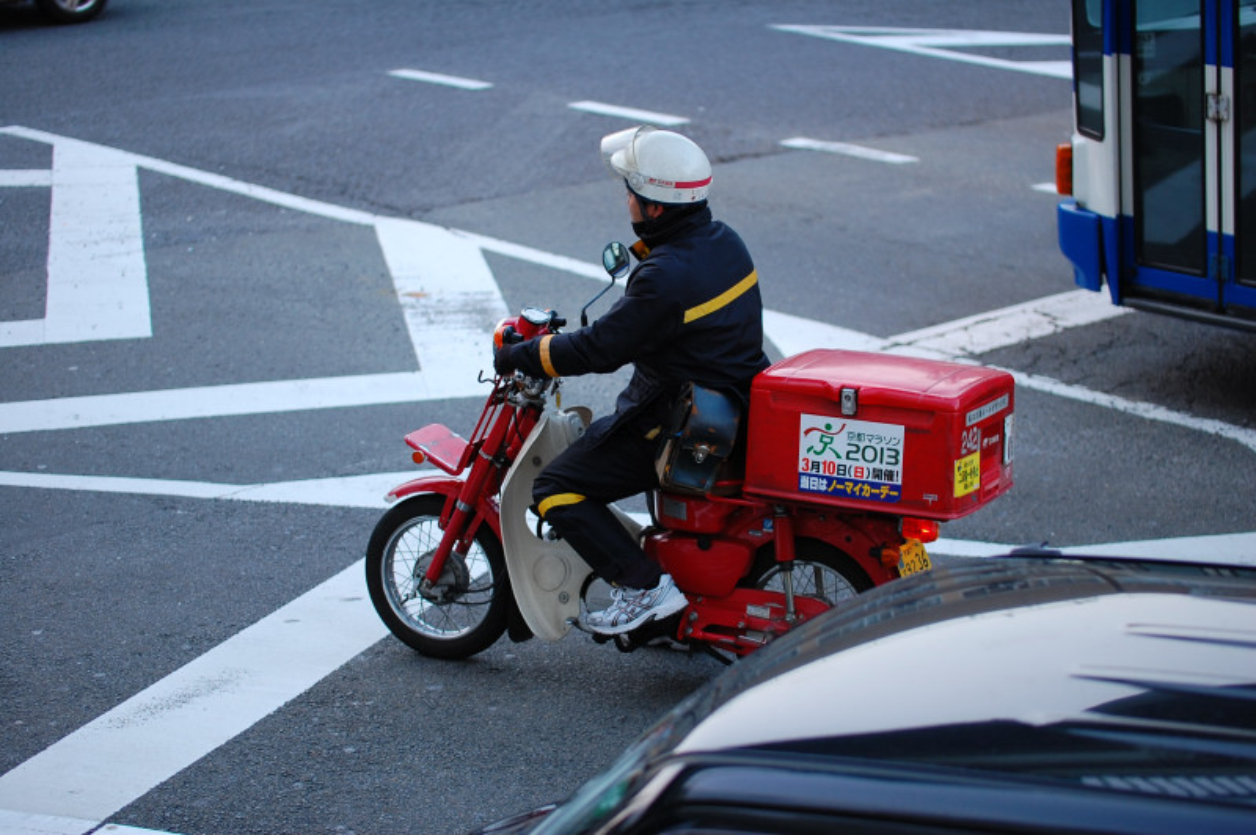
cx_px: 628
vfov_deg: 15.2
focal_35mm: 90
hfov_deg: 22.6
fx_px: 3137
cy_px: 418
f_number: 2
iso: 200
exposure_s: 1/80
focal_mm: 60
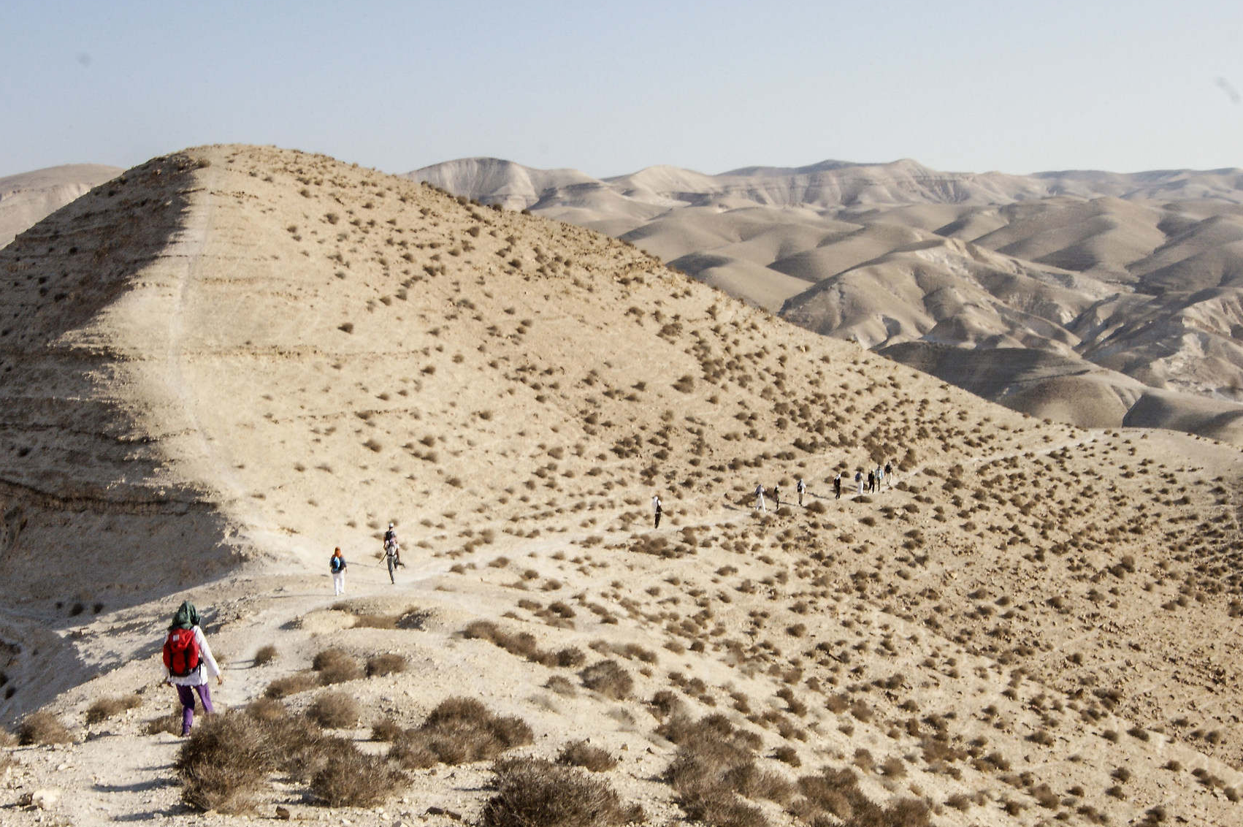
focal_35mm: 55
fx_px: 1898
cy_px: 520
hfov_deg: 36.2
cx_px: 566
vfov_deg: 24.5
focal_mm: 26
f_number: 22
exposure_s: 1/60
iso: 200
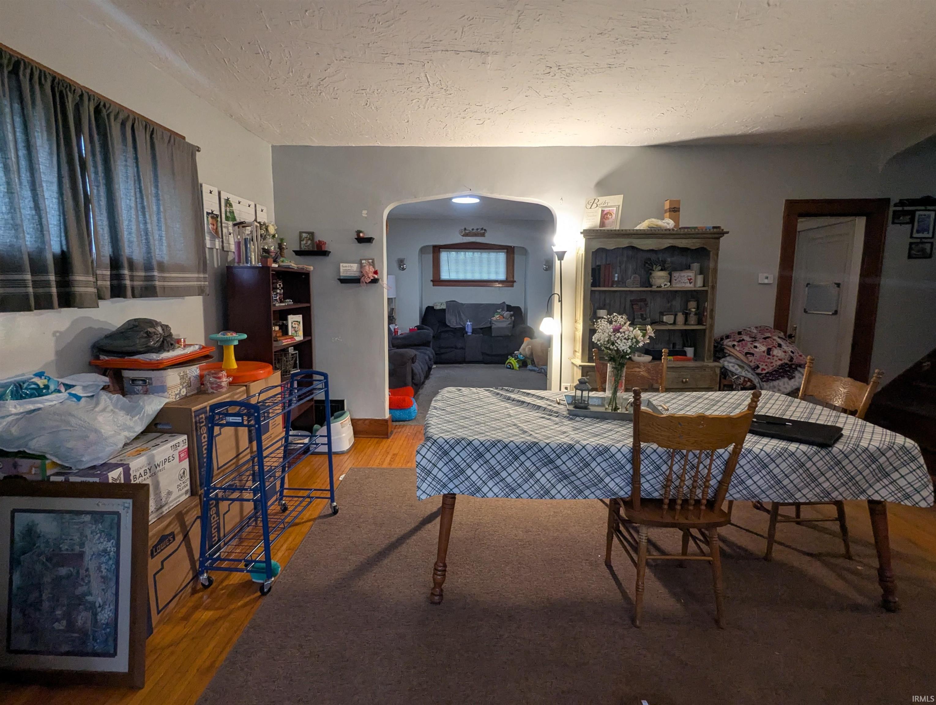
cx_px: 468
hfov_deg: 94.4
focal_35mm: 16
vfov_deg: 78.3
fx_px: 433
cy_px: 352
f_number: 2.2
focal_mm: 2.35
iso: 176
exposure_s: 1/40
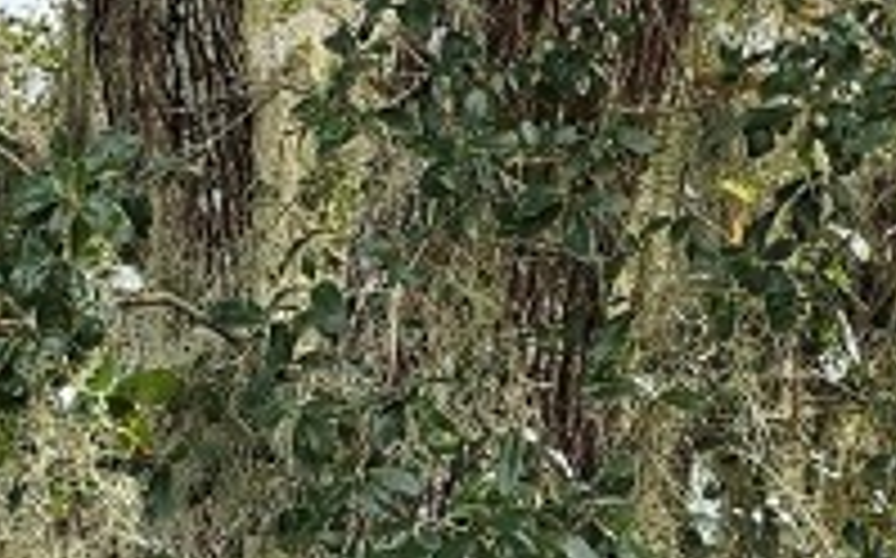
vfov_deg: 8.8
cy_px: 1454
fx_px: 3196
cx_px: 81
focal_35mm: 131
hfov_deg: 15.8
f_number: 1.8
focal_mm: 5
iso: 50
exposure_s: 1/339
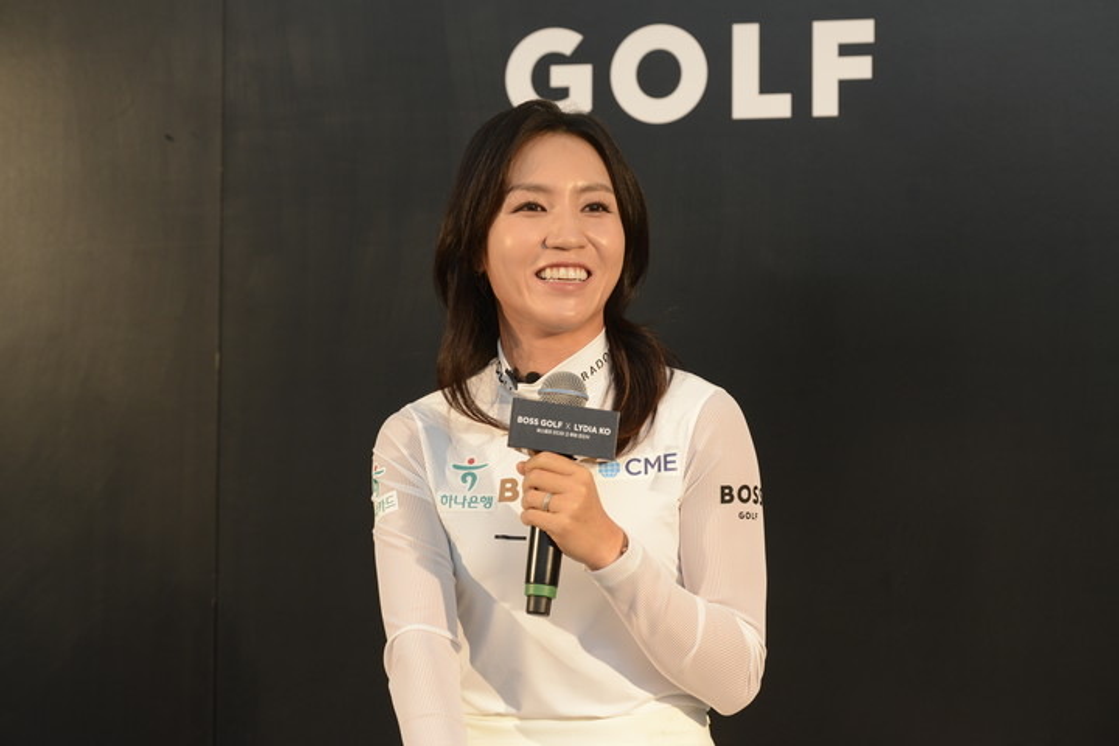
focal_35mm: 135
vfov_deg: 10.2
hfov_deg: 15.2
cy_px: 373
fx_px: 4196
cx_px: 560
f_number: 5
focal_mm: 135
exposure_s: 1/80
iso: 800
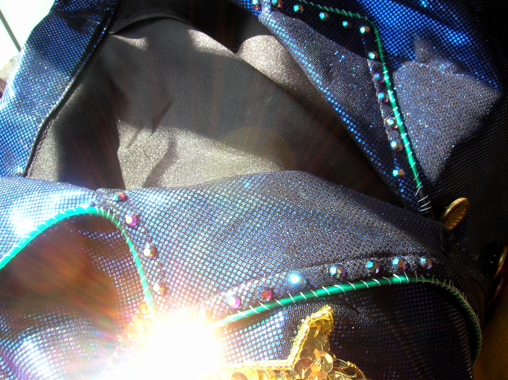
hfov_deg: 54.0
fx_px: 499
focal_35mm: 34
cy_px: 190
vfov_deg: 41.7
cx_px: 254
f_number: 4.9
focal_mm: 5.7
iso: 50
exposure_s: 1/33.5
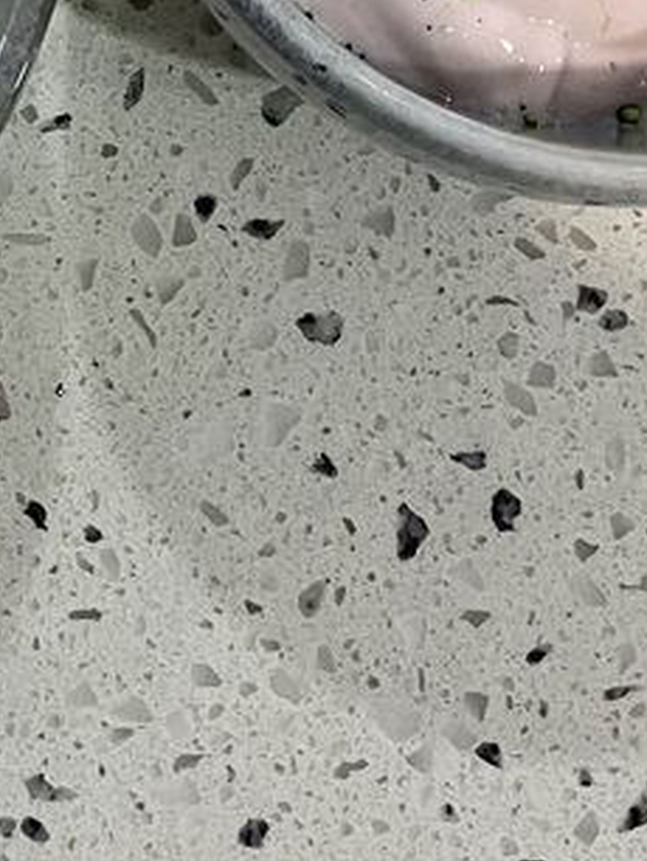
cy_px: -404
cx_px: -138
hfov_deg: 11.9
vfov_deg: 15.0
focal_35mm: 122
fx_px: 3036
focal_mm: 3.99
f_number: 1.8
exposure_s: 1/50
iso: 125
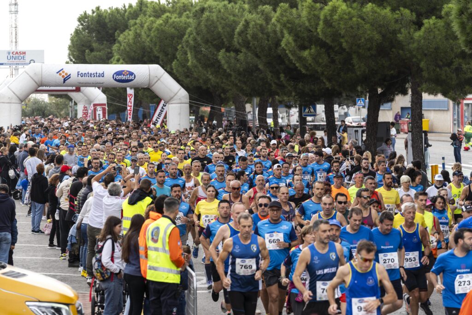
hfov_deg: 15.5
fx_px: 1731
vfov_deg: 10.4
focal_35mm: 132
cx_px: 236
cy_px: 158
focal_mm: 132
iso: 640
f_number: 4.5
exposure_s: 1/1250
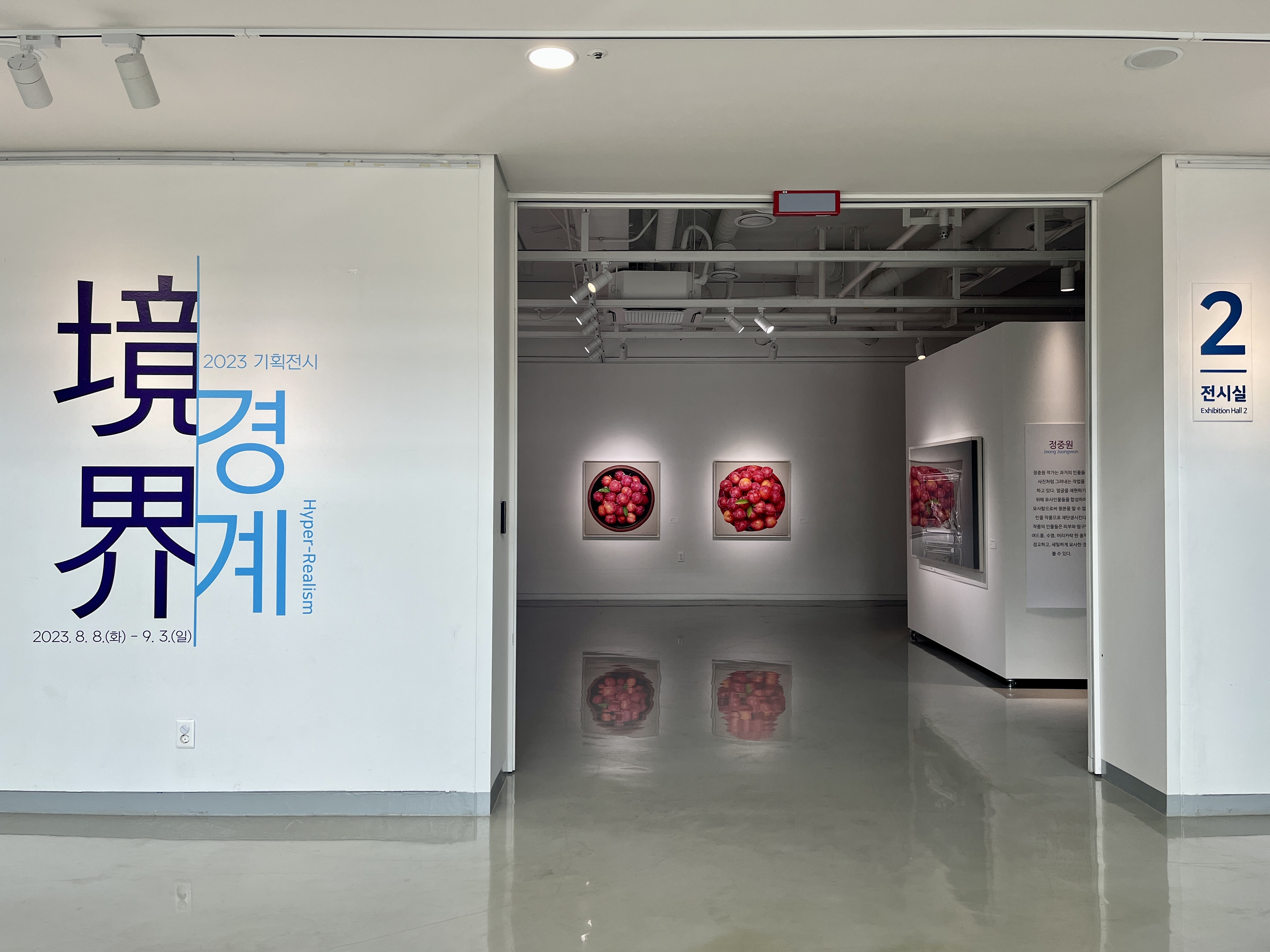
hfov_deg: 67.3
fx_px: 954
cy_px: 476
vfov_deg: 53.1
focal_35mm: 26
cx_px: 635
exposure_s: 1/314
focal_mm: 5.1
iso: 50
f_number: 1.6
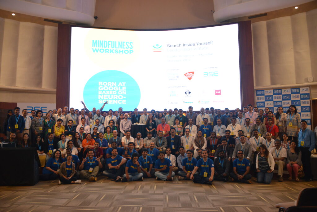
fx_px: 247
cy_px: 106
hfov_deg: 65.5
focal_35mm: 28
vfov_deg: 46.4
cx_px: 158
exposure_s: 1/250
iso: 3200
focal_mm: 28
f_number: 4
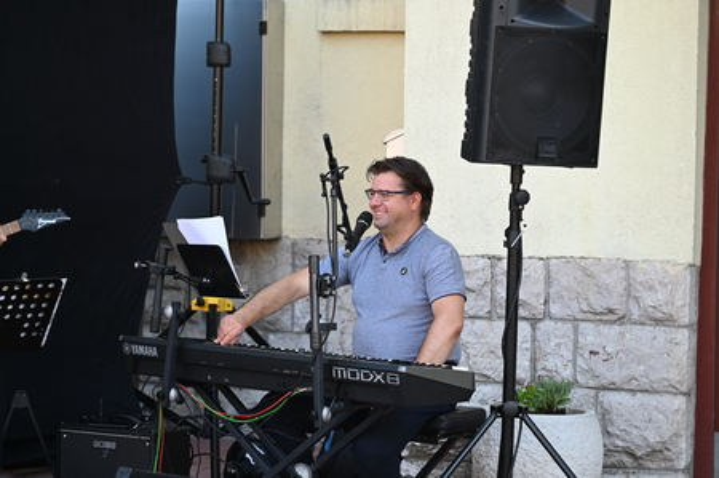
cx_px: 360
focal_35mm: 120
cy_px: 239
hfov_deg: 17.1
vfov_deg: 11.4
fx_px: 2394
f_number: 4
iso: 360
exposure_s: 1/250
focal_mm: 120
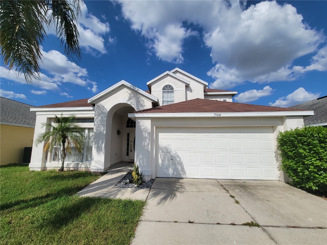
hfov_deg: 106.2
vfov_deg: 89.9
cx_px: 164
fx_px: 123
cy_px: 122
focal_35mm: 13
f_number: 2.2
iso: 50
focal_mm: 2.2
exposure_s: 1/3977
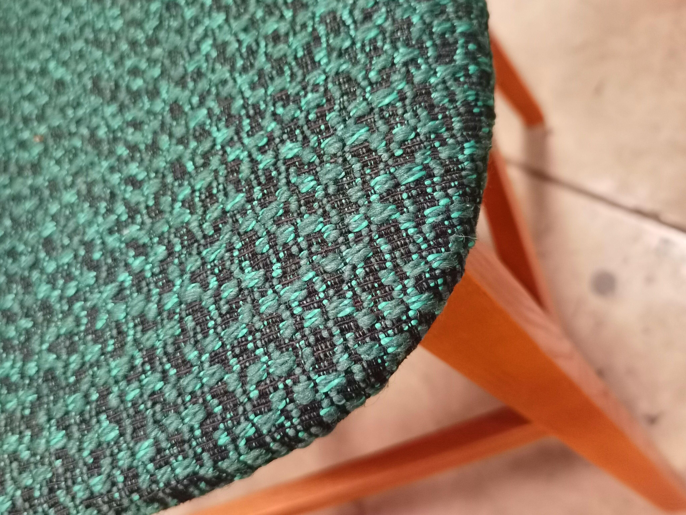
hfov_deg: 54.0
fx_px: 674
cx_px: 343
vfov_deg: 41.8
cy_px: 258
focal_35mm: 34
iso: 640
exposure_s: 1/25
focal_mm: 6.71
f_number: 1.9
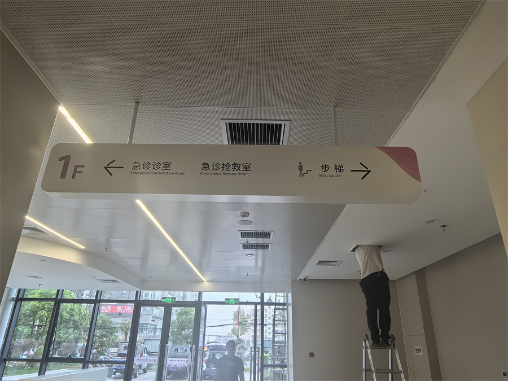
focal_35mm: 23
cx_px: 254
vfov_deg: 58.9
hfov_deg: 73.9
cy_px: 190
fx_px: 338
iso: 160
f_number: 2.2
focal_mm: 1.95
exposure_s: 1/50
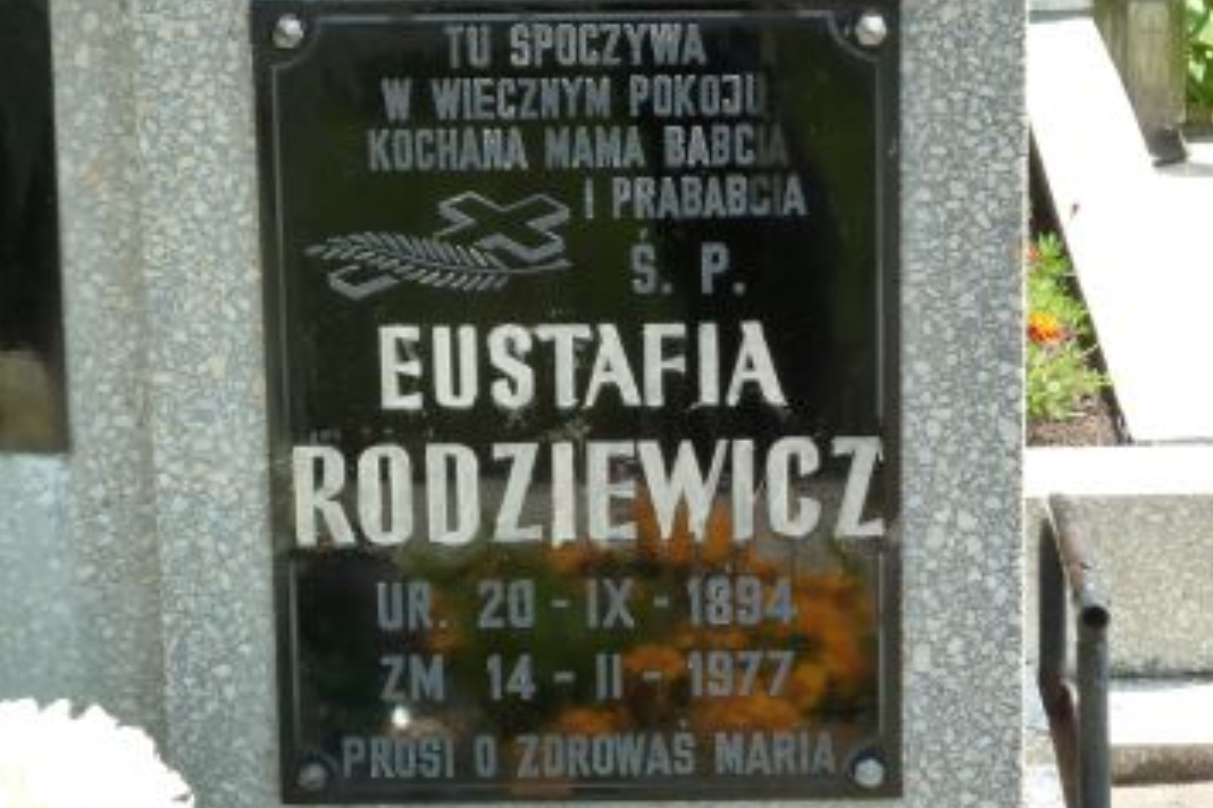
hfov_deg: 14.1
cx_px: 606
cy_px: 477
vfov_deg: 9.4
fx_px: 4917
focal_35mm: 146
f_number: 4.3
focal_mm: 17
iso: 125
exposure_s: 1/160
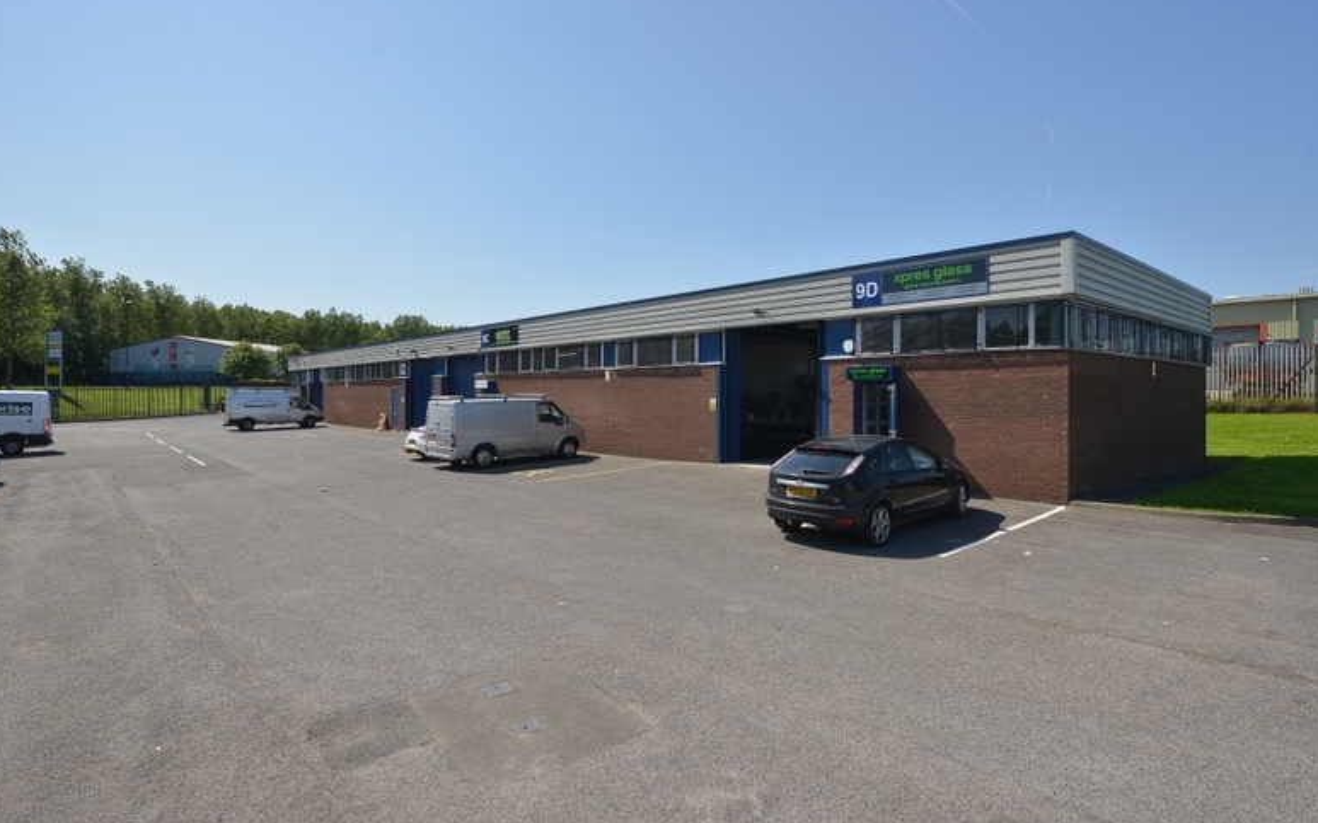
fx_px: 682
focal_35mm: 19
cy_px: 394
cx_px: 672
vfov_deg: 62.2
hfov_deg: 88.0
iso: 100
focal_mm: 18
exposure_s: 1/250
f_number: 8
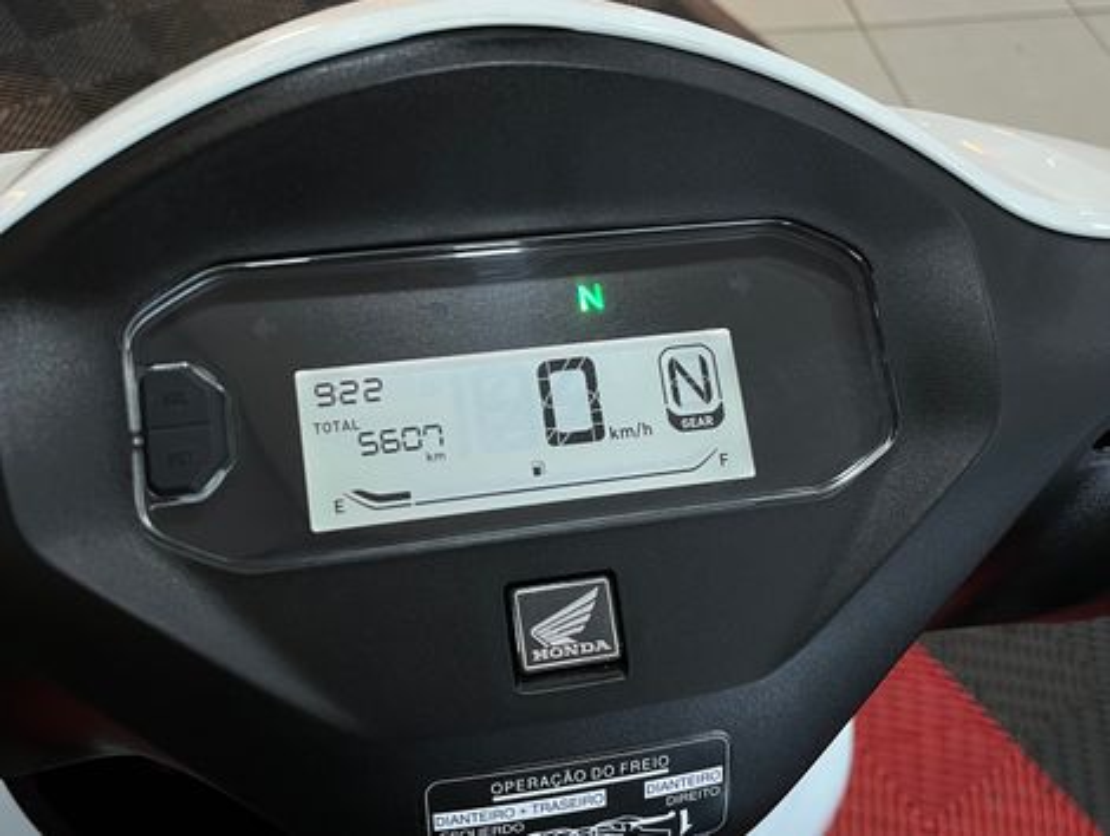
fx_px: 835
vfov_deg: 53.2
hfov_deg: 67.2
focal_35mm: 26
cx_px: 555
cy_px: 418
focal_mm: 5.1
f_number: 1.6
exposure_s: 1/60
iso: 125
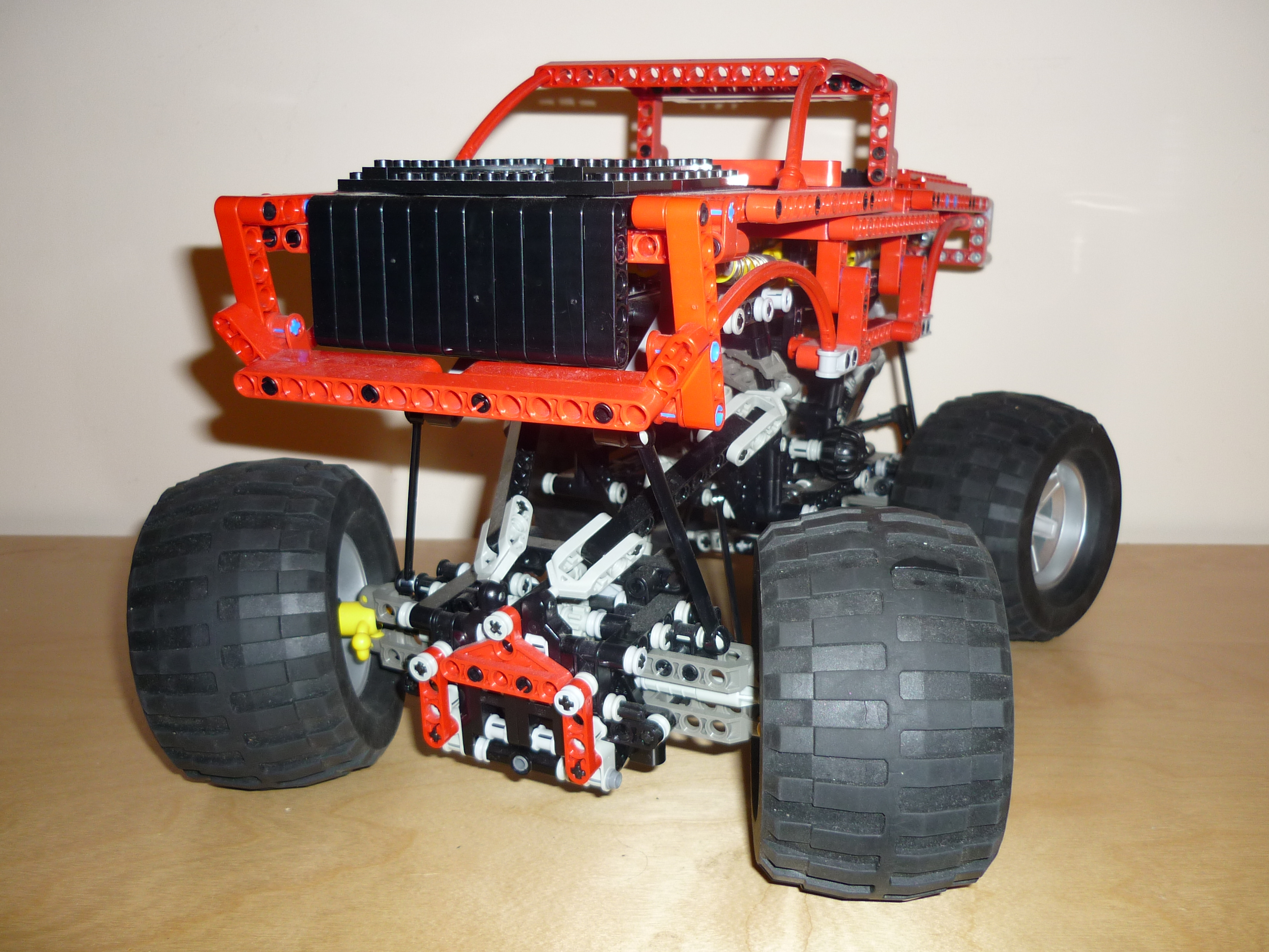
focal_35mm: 33
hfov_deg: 55.4
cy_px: 476
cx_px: 634
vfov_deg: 42.9
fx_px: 1210
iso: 100
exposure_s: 1/30
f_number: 2.8
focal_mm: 5.5
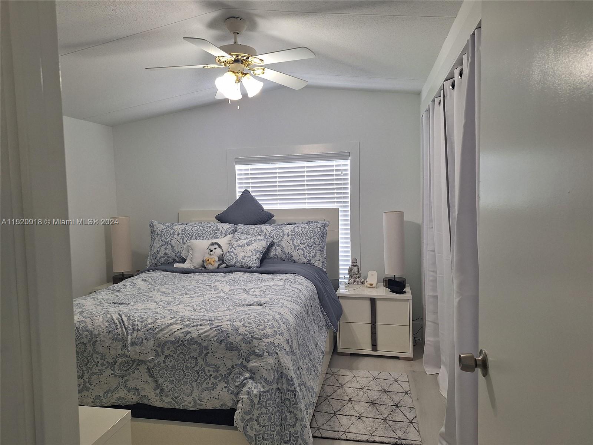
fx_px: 394
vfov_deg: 58.9
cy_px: 222
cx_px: 296
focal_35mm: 23
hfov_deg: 73.9
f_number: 1.8
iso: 64
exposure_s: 1/60
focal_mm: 5.54
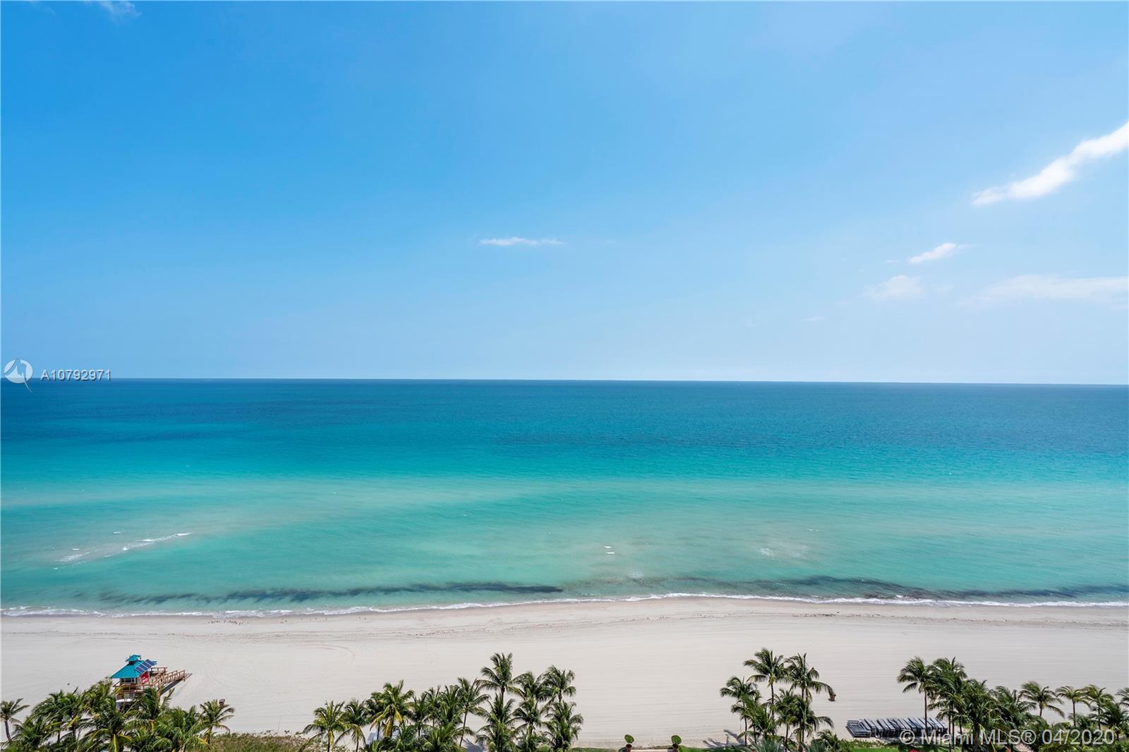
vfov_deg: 73.7
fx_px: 502
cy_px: 376
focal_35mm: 16
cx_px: 564
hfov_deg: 96.7
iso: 100
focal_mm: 16
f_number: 10
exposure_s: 1/320
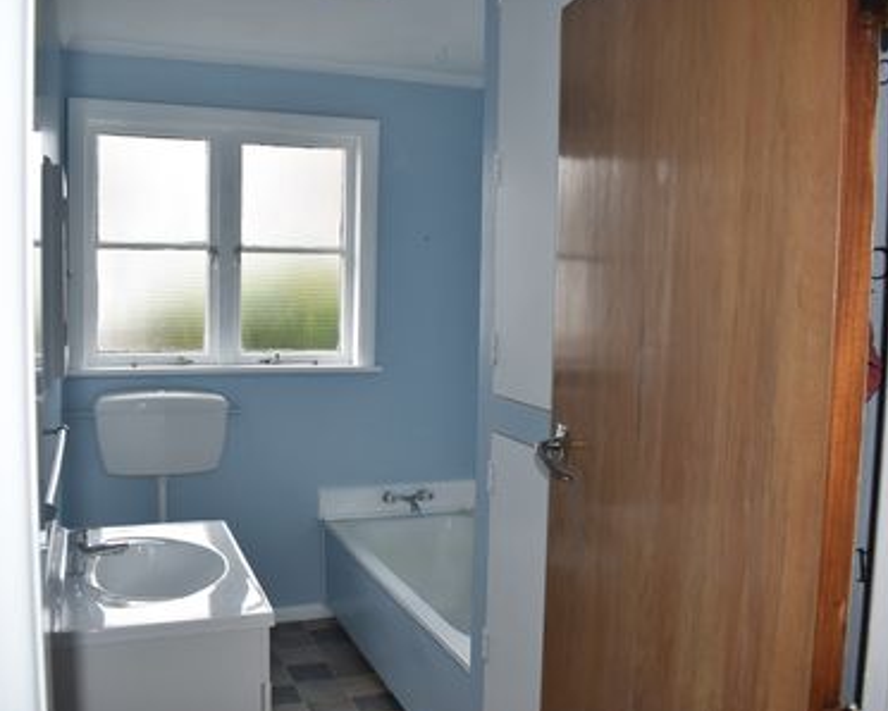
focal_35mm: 32
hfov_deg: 55.6
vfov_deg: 45.8
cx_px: 420
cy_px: 357
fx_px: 841
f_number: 5.6
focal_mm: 18
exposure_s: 1/125
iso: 250
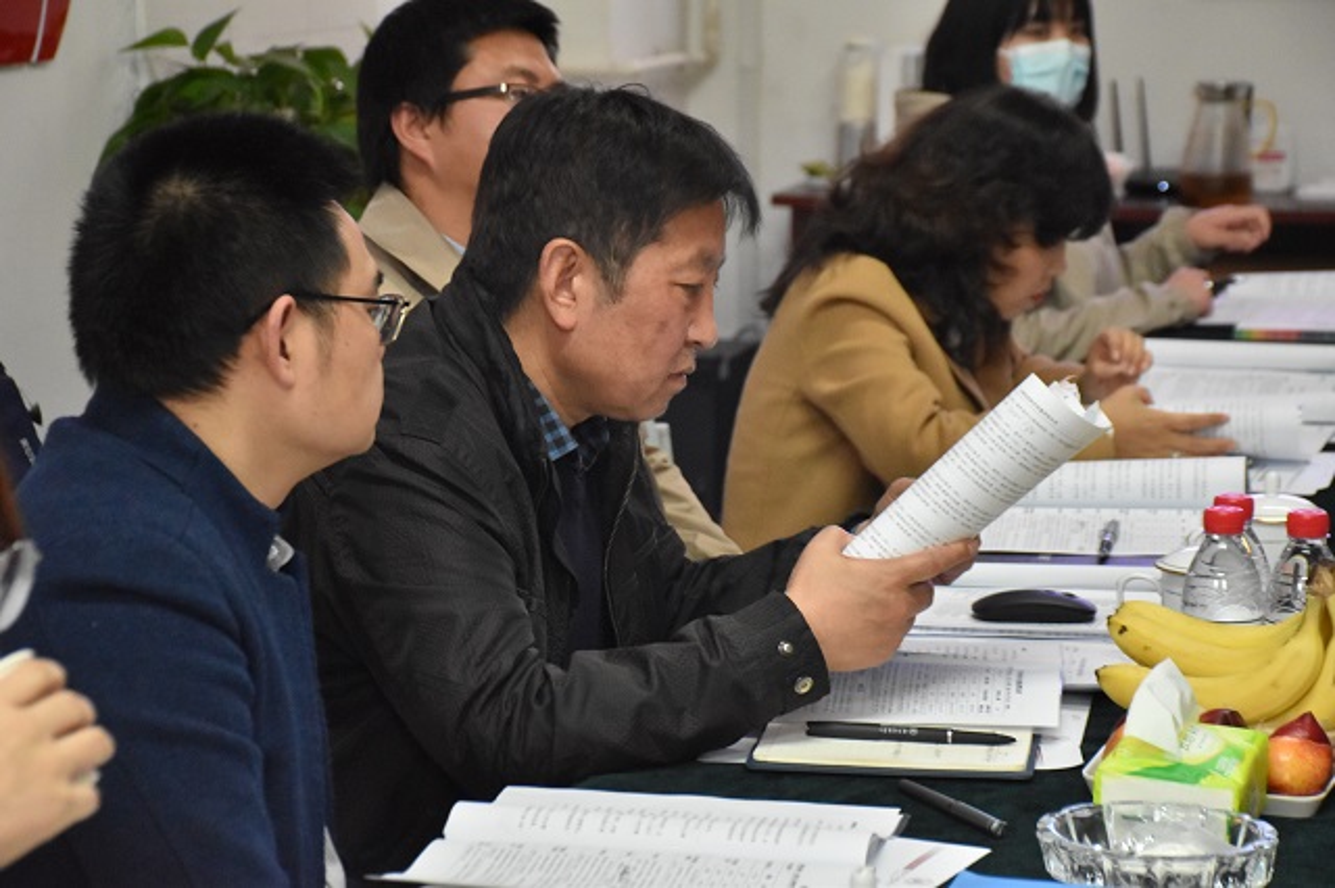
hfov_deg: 19.5
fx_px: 3892
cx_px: 668
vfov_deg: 13.0
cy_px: 444
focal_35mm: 105
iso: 2500
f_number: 7.1
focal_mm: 70
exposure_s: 1/80
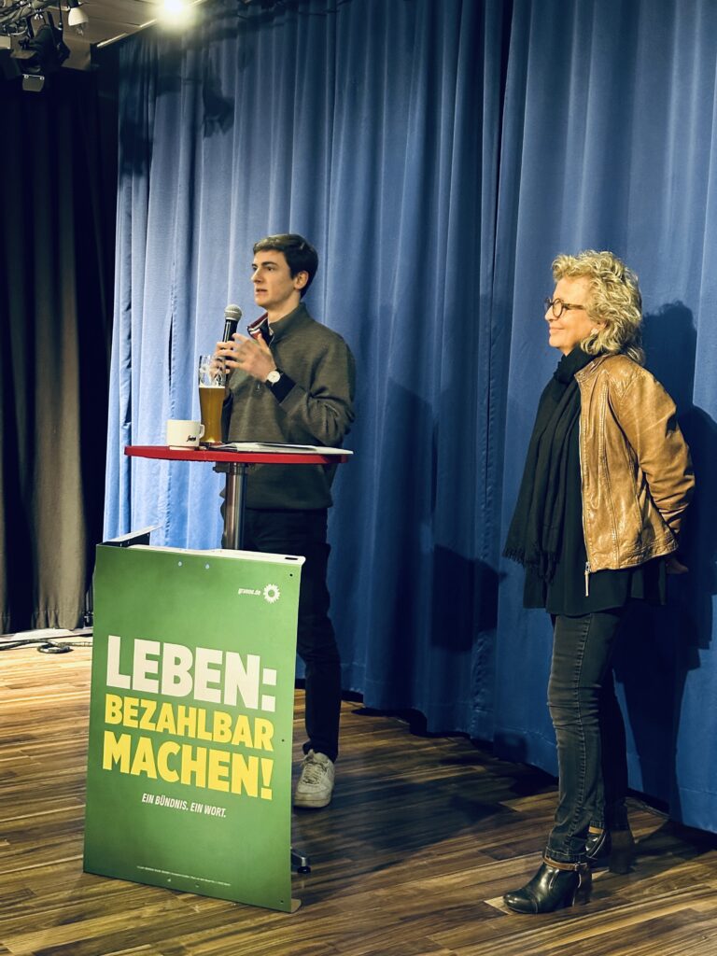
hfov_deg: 30.3
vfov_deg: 39.7
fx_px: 1326
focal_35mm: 48
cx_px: 358
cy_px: 478
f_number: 1.78
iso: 640
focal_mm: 6.86
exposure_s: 1/25
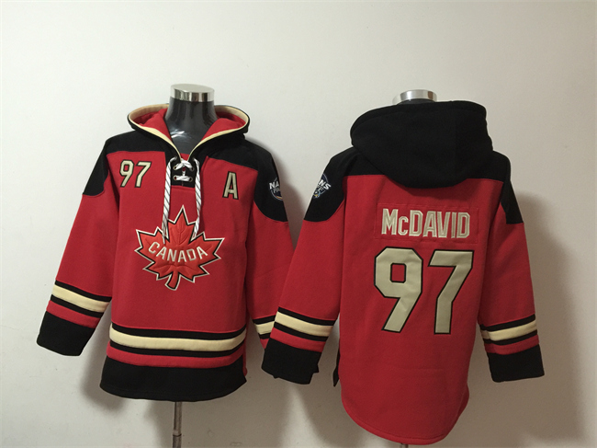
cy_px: 224
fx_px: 500
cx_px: 298
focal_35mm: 29
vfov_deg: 48.2
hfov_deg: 61.7
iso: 125
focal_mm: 4.15
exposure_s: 1/8
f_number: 2.2
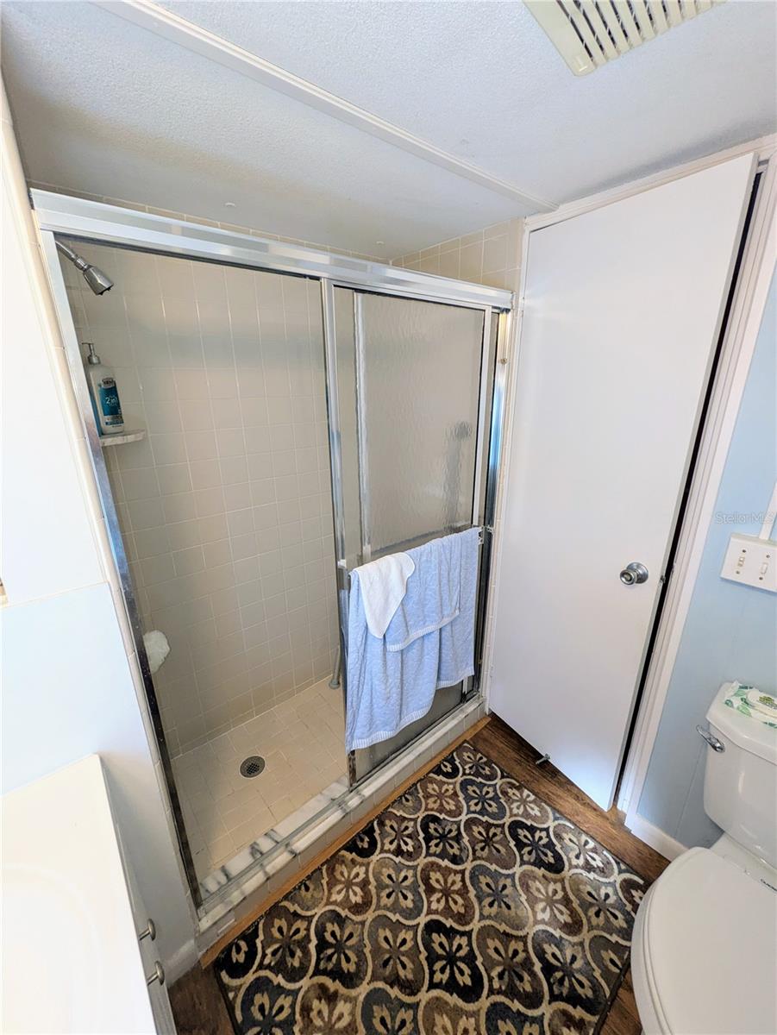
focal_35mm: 14
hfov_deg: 85.7
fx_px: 419
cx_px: 388
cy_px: 518
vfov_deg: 102.0
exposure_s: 1/60
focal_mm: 1.83
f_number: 2.2
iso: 163
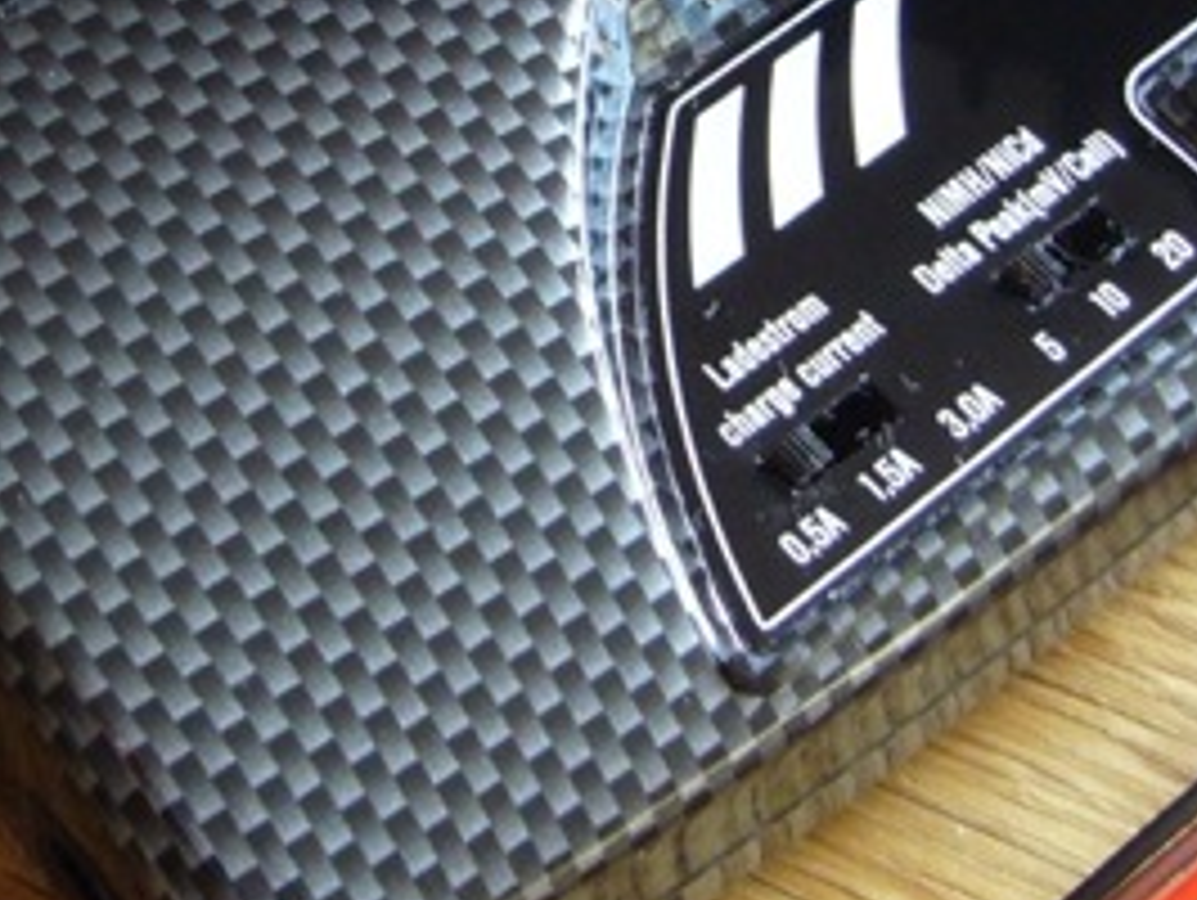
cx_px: 486
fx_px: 3184
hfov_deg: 21.3
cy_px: -16
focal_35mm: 92
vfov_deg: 15.8
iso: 200
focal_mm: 5.8
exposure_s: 1/8
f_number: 2.8
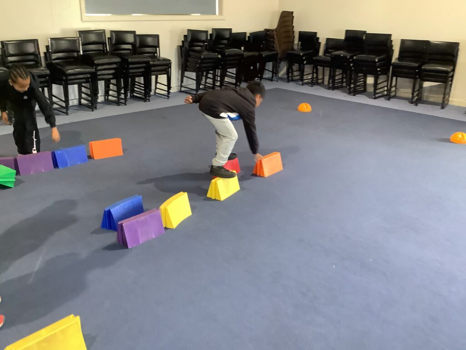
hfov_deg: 58.4
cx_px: 233
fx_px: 417
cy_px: 175
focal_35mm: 31
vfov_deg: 45.4
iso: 320
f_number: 2.4
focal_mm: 3.3
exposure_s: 1/50
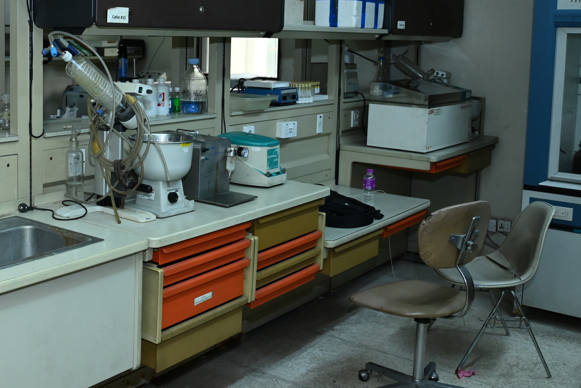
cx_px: 126
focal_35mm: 55
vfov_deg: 24.4
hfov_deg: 35.2
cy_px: 103
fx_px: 888
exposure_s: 1/160
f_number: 4
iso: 1000
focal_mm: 29
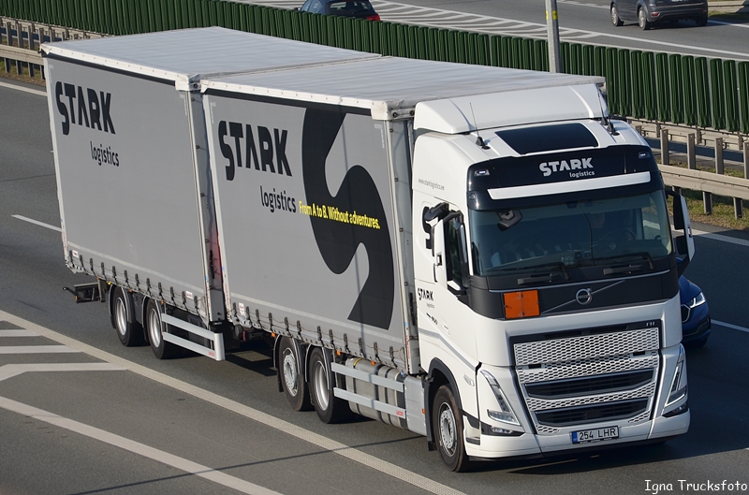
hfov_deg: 13.1
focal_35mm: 158
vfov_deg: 8.7
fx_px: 3268
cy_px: 248
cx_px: 374
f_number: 5.6
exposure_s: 1/1000
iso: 100
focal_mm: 105
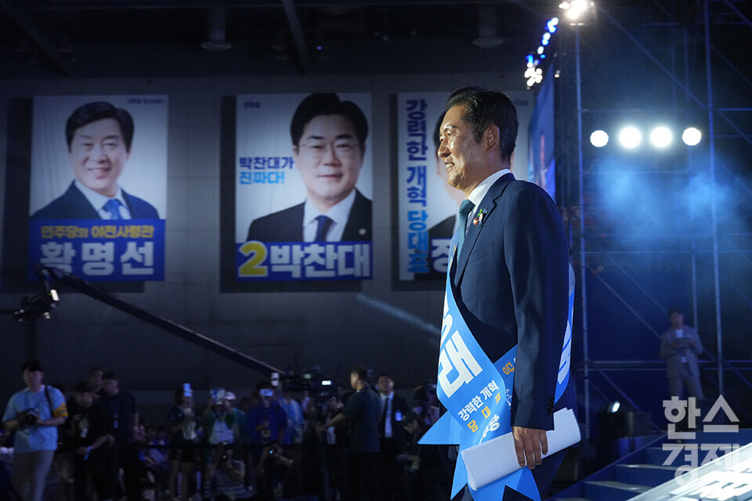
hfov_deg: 28.8
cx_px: 376
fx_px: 1462
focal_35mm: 70
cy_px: 250
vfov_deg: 19.5
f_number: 9
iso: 3200
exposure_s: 1/160
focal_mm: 70
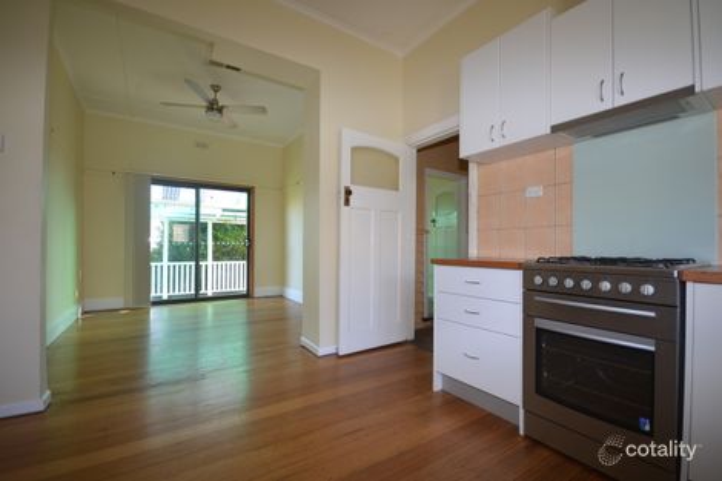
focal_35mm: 15
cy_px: 240
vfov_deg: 77.3
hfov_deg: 100.4
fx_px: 301
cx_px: 361
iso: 500
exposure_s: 1/60
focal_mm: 10
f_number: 4
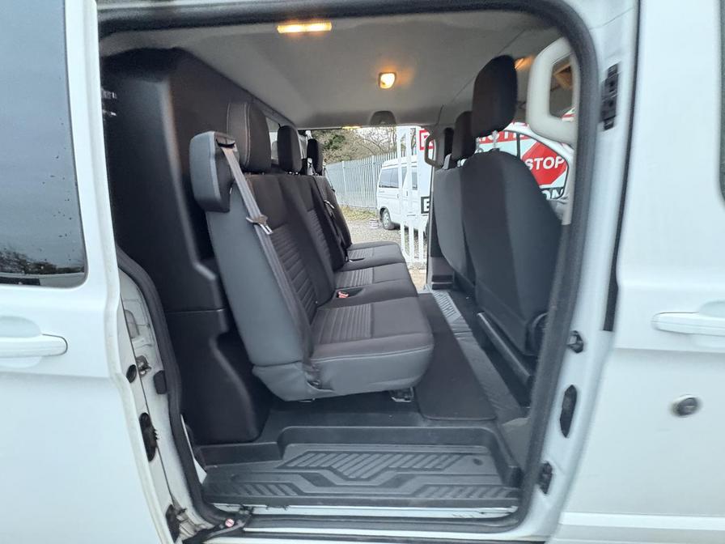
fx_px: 293
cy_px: 272
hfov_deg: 102.1
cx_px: 362
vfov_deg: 85.7
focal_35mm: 14
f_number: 2.2
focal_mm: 2.22
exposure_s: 1/40
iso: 1000
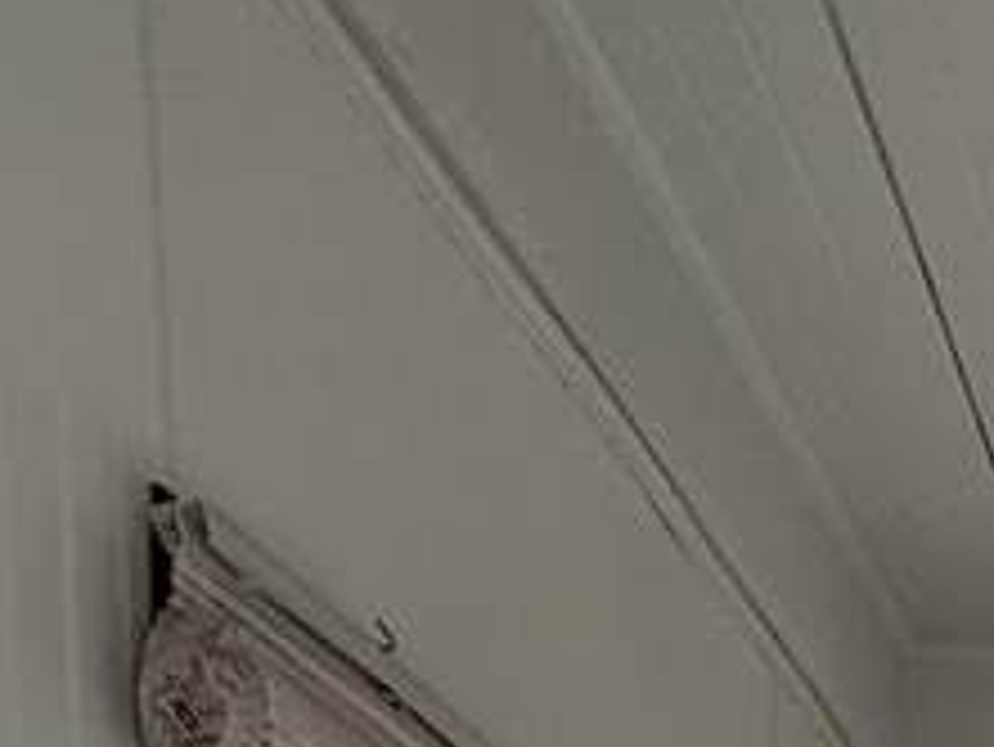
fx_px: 2327
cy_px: 1719
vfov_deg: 13.8
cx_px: 1606
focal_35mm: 81
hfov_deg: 19.9
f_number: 2.2
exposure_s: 1/99
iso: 100
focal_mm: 2.22
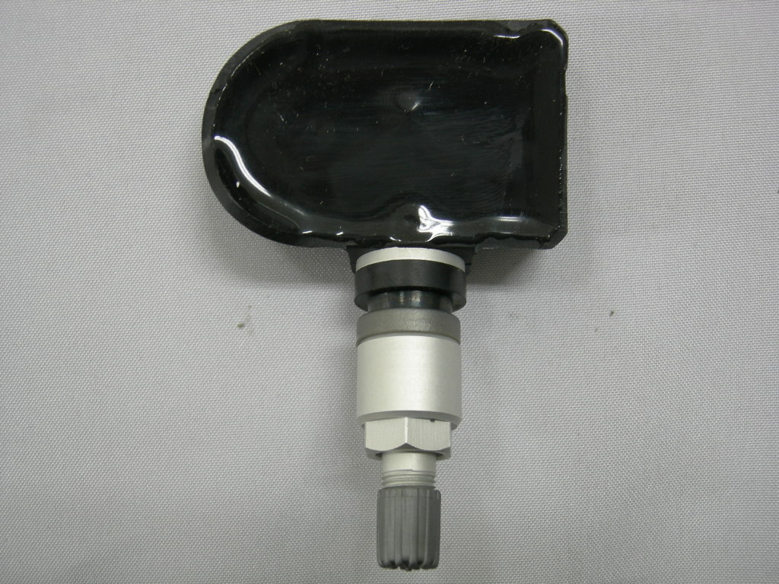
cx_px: 390
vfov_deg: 29.1
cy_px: 292
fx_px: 1125
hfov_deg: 38.2
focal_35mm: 50
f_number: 3.1
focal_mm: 10.4
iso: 64
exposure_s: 1/6.7
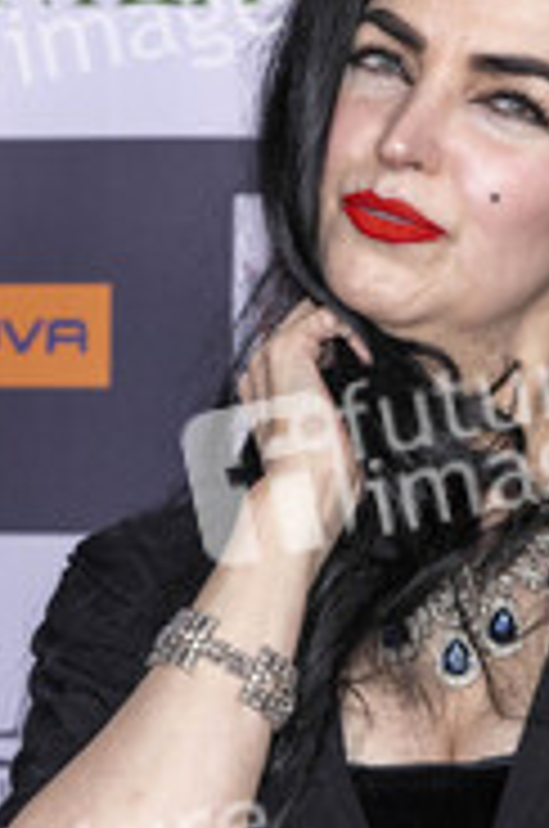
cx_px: 544
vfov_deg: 12.6
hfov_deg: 8.3
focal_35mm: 163
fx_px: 3742
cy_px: 684
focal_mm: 75
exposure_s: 1/200
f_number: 5.6
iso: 800
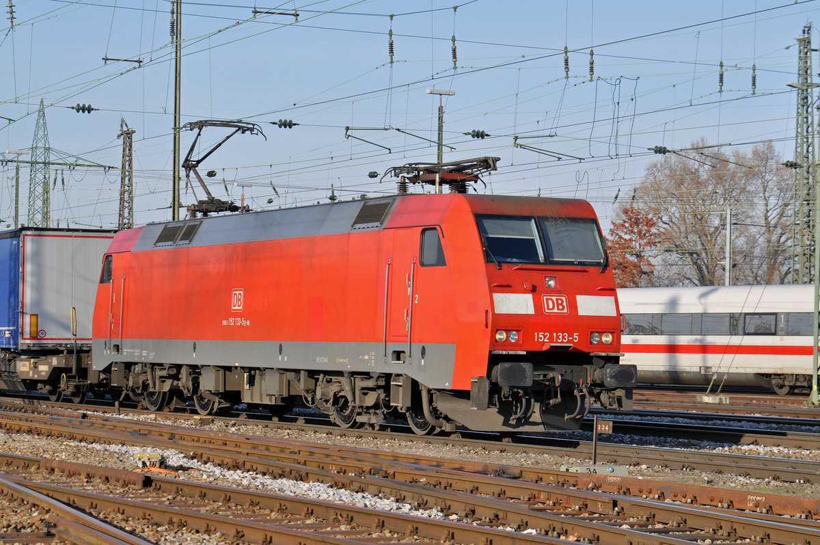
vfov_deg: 13.0
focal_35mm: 105
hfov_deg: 19.5
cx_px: 410
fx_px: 2389
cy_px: 272
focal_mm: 70
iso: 250
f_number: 7.1
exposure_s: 1/800
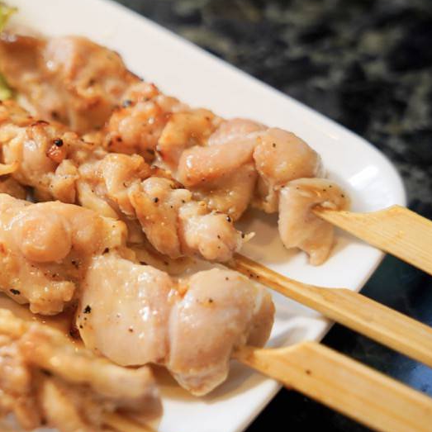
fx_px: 1135
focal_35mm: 80
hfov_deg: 20.6
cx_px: -34
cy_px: 178
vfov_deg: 21.5
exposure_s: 1/160
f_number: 4
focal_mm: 41.2
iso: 1250
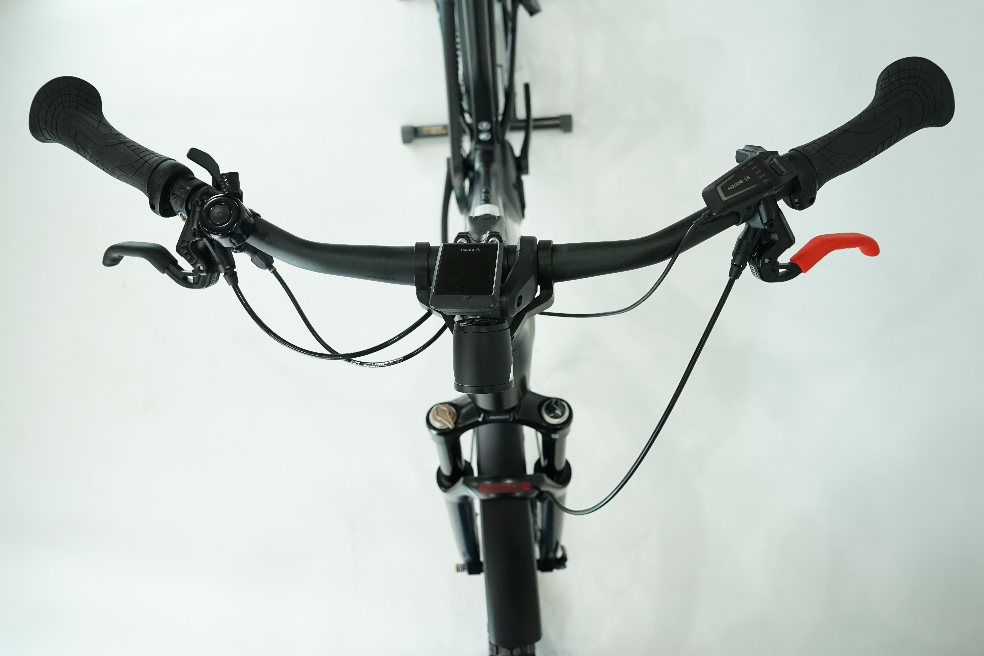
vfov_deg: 46.4
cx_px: 492
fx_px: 765
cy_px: 328
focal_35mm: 28
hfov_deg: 65.5
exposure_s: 1/200
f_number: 6.3
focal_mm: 28
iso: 1600
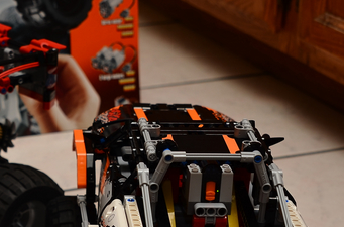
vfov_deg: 12.3
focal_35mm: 109
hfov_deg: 18.6
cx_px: 79
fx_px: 1040
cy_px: 212
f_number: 4.5
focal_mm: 31
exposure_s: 1/200
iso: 100
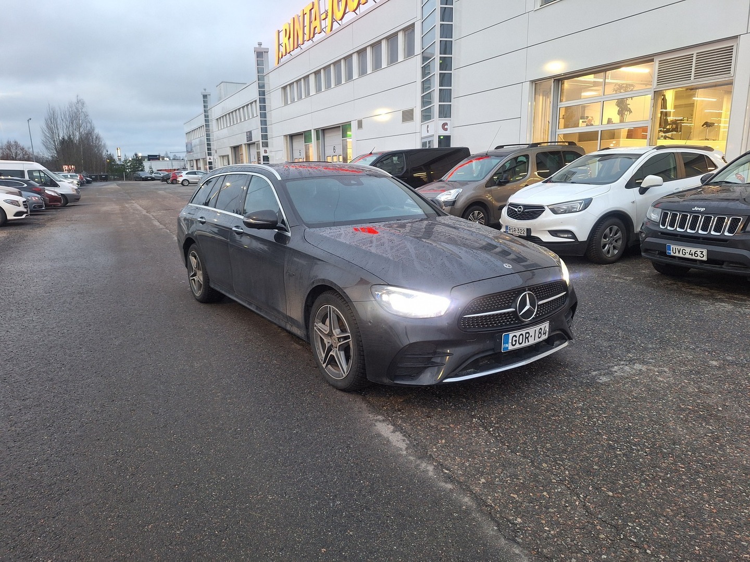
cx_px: 375
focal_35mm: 23
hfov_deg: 73.9
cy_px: 281
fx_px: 498
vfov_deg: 58.9
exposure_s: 1/50
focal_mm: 5.54
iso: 200
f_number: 1.8
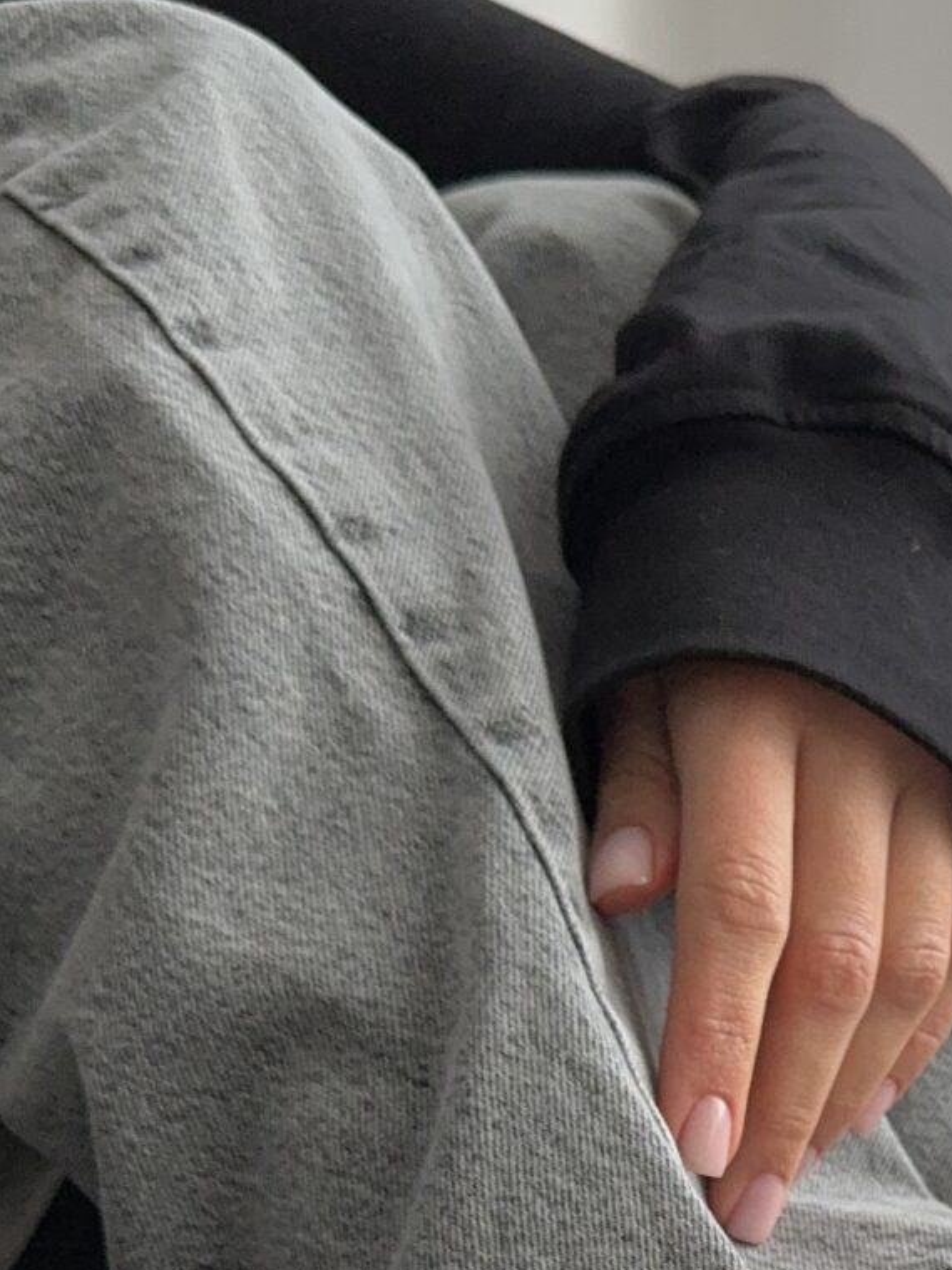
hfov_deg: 17.4
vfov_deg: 22.4
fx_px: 2971
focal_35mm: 81
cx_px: 1123
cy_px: 1494
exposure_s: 1/60
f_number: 1.78
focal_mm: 6.76
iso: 250
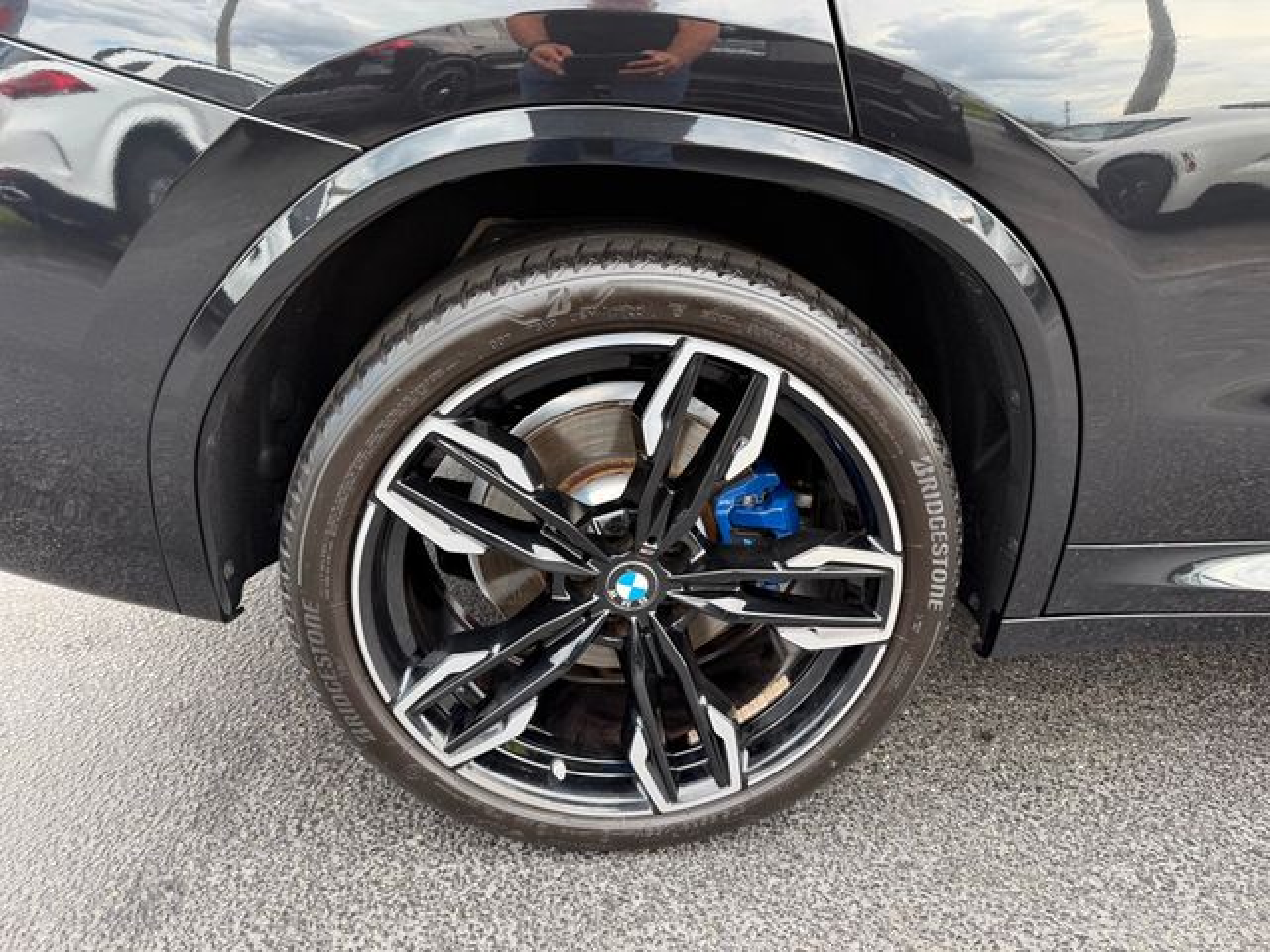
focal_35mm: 24
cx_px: 635
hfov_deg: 71.6
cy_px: 476
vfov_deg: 56.8
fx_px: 881
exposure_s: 1/285
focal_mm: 6.76
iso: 100
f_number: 1.78
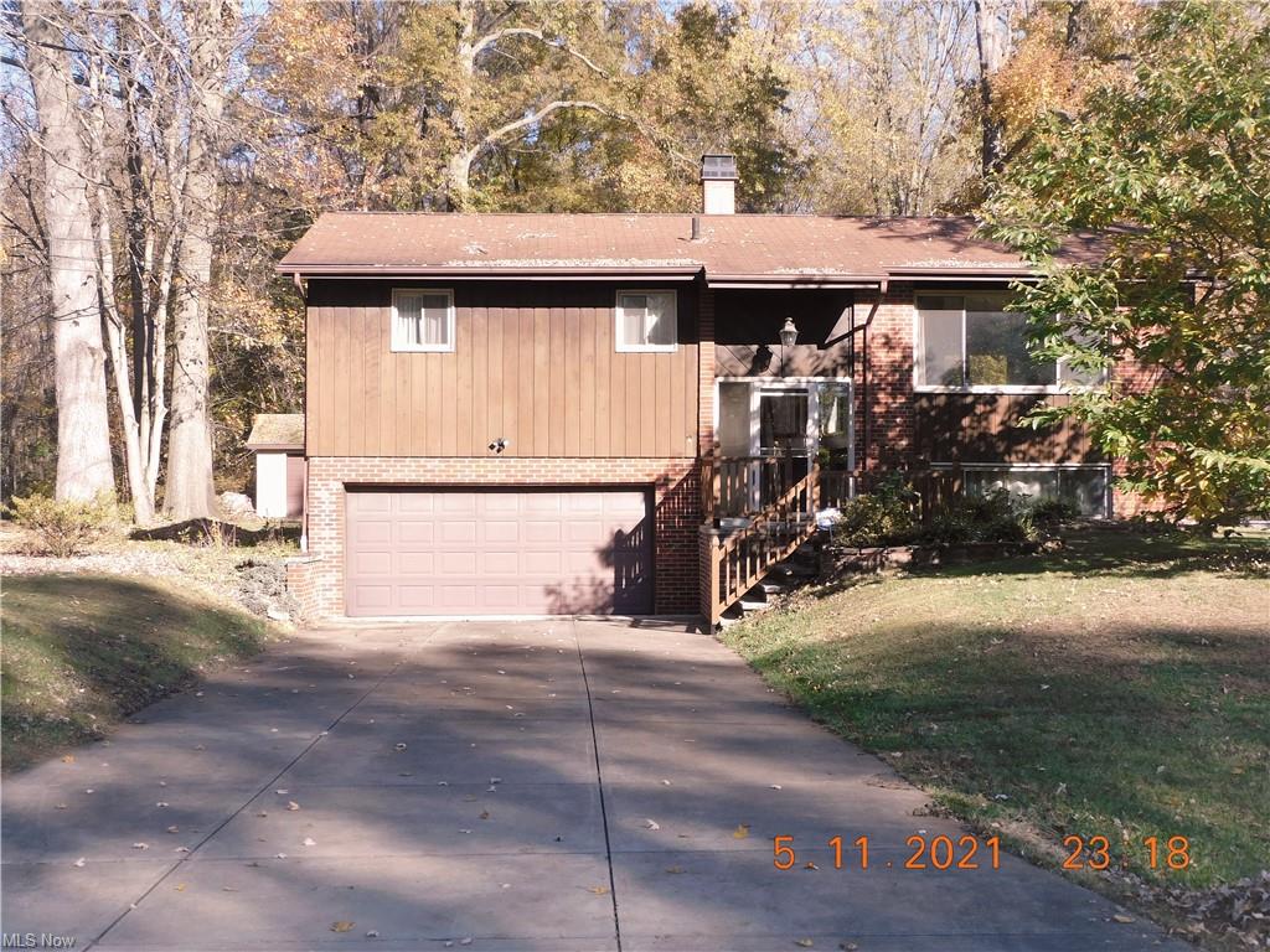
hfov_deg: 42.1
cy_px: 476
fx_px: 1651
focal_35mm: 45
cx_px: 635
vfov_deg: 32.2
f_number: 4
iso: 125
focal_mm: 8.1
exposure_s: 1/320
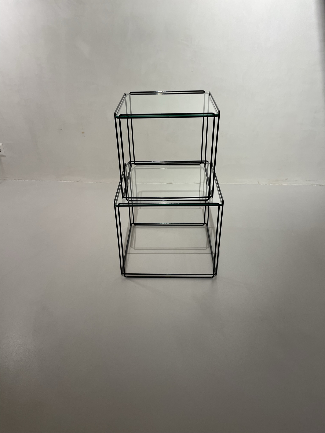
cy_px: 216
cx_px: 162
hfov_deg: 53.1
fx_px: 325
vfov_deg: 67.3
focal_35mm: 26
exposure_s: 1/100
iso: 100
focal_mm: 4.2
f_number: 1.6
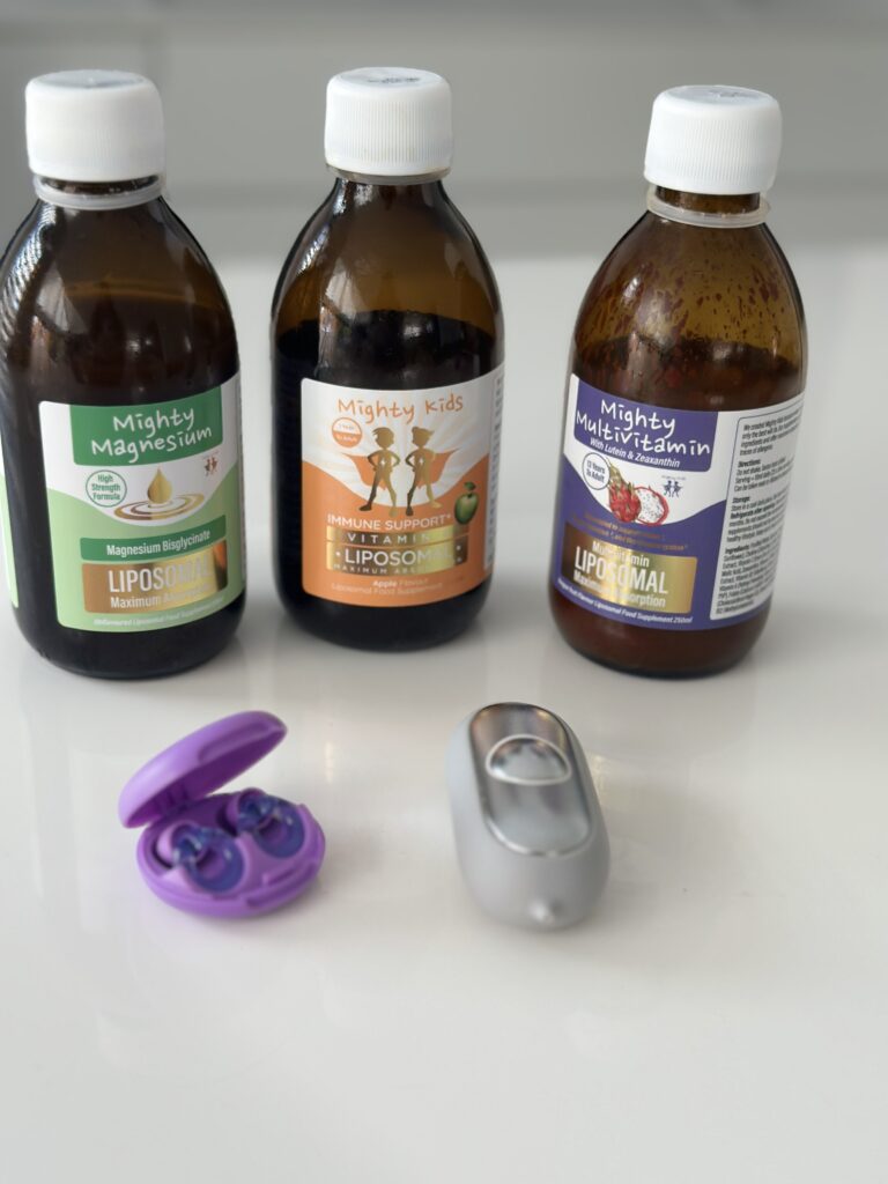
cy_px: 592
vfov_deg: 39.7
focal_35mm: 48
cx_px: 444
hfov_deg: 30.3
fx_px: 1642
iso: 125
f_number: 1.78
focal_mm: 6.86
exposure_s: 1/82
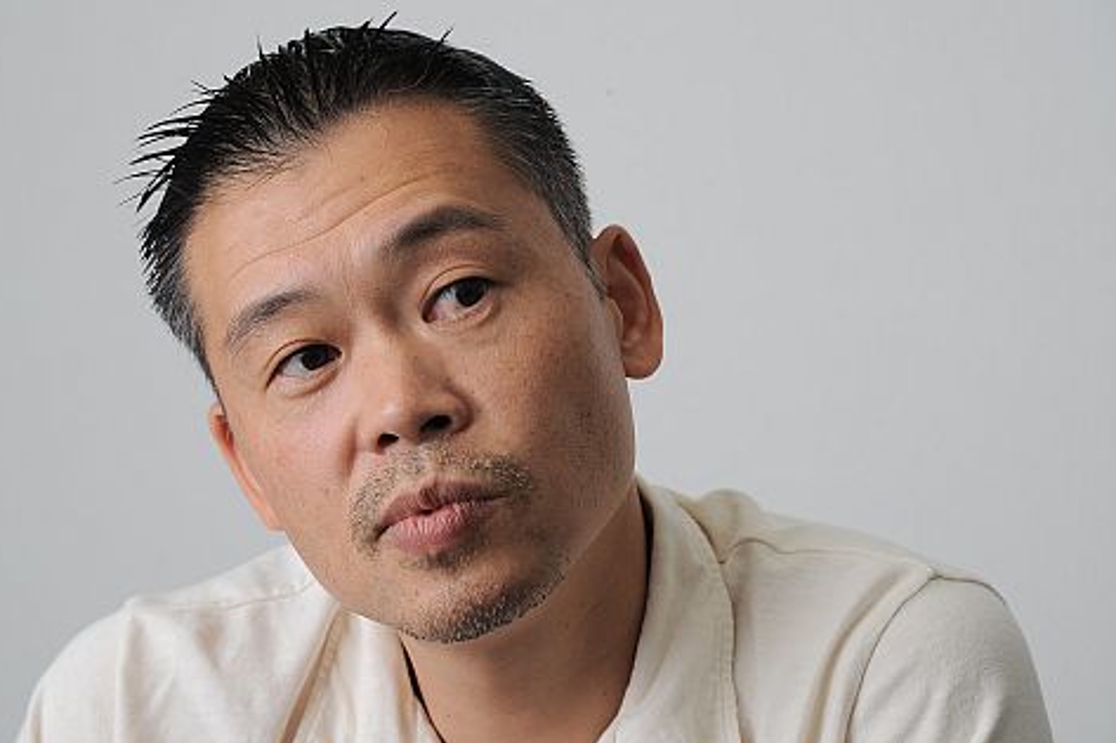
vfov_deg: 10.5
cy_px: 381
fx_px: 4028
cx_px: 531
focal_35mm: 130
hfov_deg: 15.8
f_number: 8
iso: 200
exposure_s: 1/125
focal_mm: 120
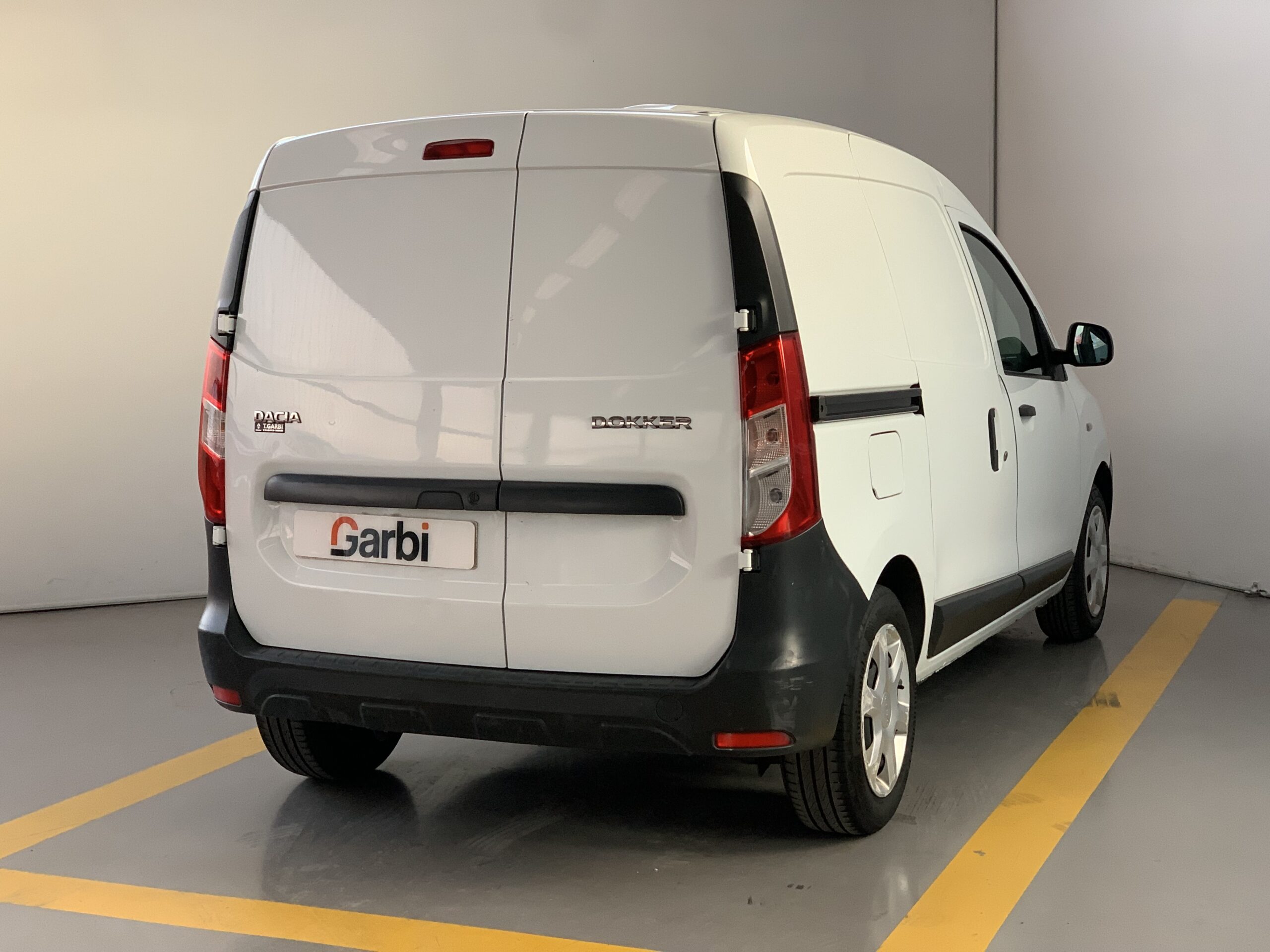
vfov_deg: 28.0
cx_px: 635
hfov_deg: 36.8
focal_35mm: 52
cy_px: 476
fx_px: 1908
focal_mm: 6
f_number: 2.4
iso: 125
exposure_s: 1/73
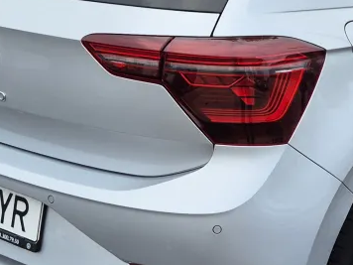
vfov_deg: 15.8
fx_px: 948
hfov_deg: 20.7
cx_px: 307
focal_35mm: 93
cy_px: 43
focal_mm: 5.4
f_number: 1.8
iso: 25
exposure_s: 1/367
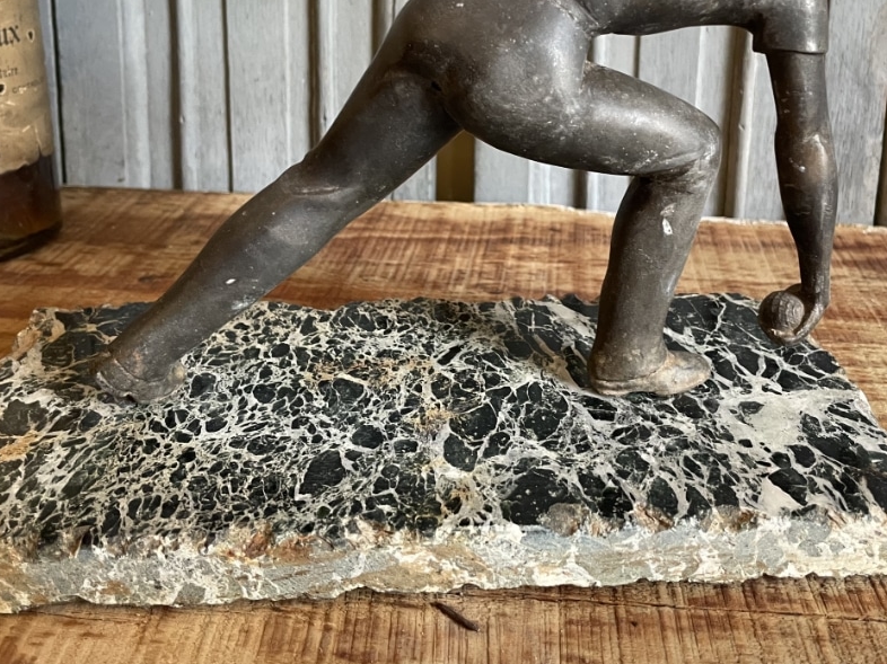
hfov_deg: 46.7
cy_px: 164
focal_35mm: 40
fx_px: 1025
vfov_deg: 35.1
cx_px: 488
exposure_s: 1/50
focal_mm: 4.2
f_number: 1.6
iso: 200
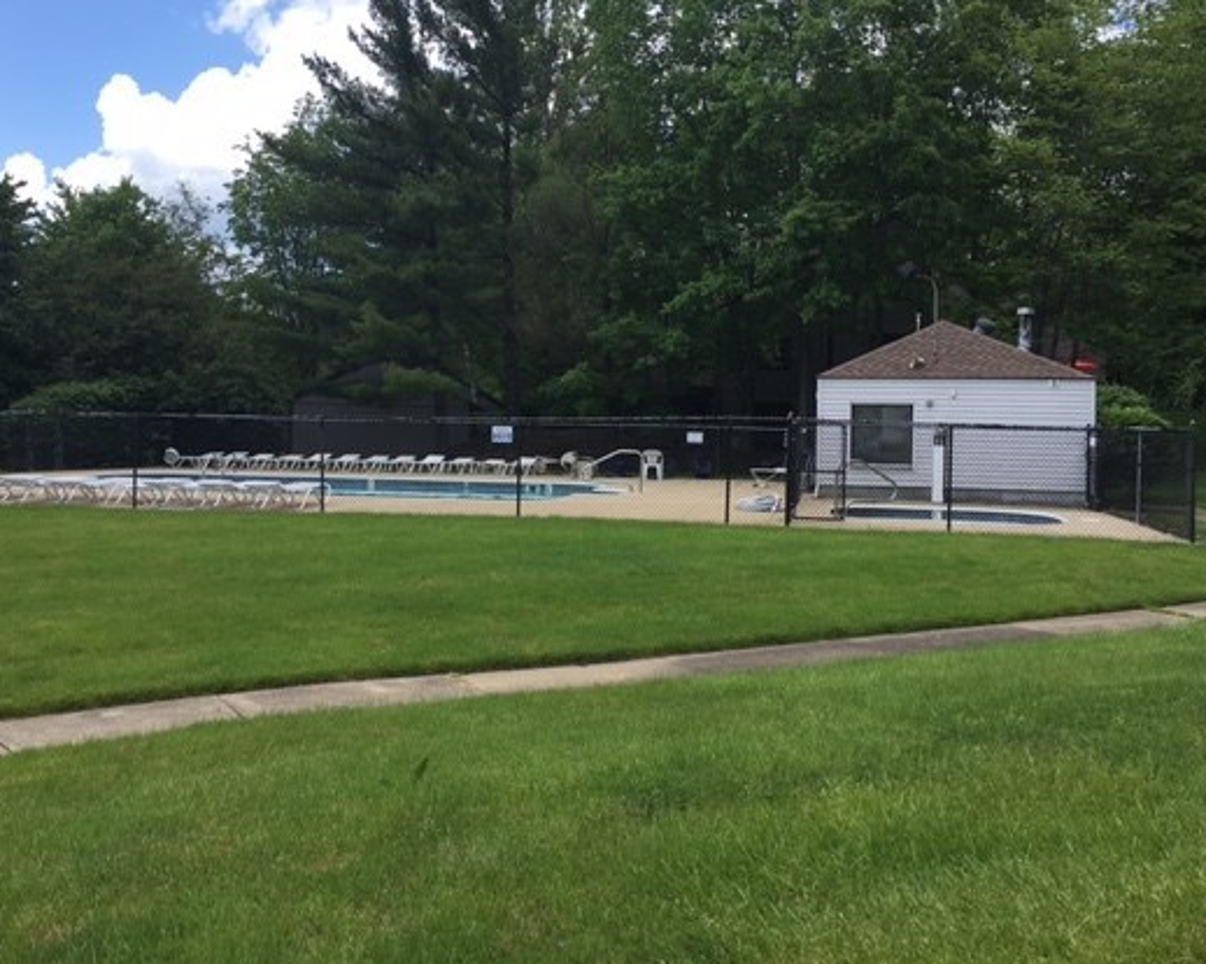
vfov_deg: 42.1
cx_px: 589
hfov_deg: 51.5
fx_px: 1249
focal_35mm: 35
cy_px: 407
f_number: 2.2
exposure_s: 1/874
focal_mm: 4.15
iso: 25
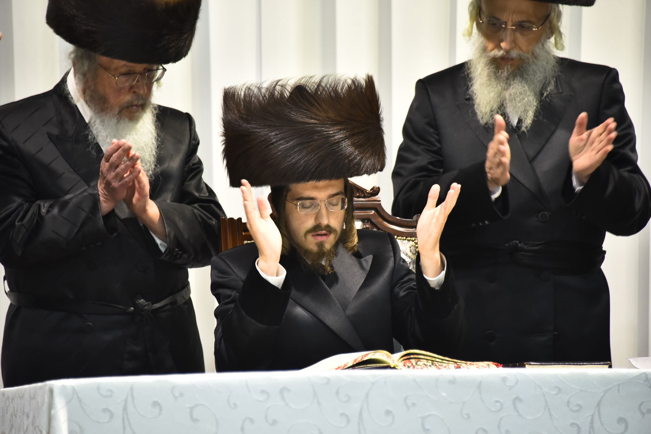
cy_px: 217
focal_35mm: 250
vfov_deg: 5.5
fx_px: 4520
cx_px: 326
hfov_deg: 8.2
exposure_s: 1/125
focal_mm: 250
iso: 2500
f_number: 5.6
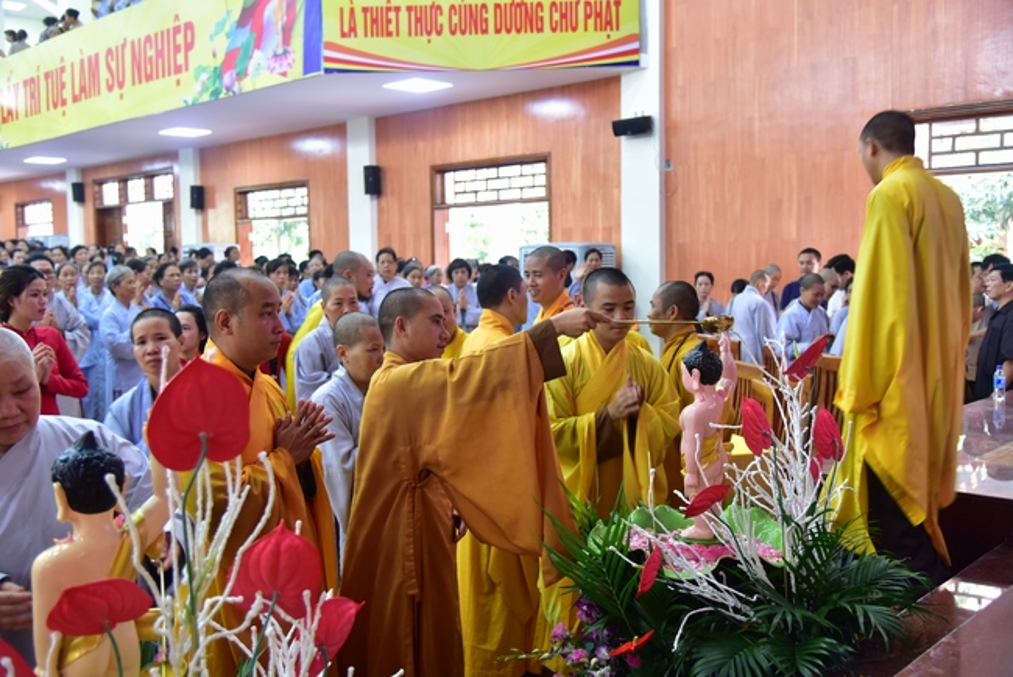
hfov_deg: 55.8
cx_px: 506
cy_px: 338
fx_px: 957
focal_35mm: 34
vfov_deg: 38.9
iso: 800
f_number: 4
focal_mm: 34
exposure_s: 1/40
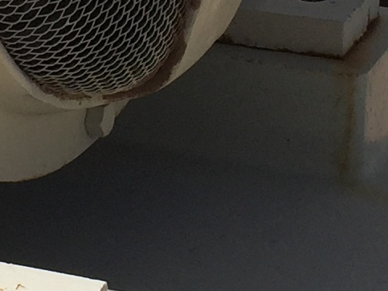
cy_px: -64
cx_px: 15
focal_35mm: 196
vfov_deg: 7.5
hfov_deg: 10.0
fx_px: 2196
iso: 32
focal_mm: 4.15
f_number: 2.2
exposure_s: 1/5650
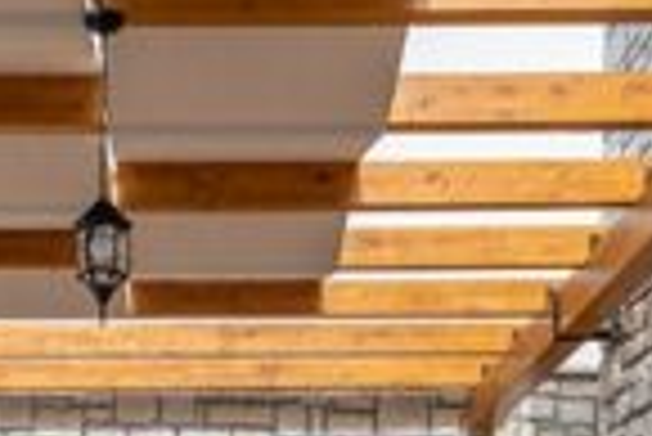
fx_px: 1233
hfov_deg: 29.3
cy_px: 719
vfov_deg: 17.3
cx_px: 191
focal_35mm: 68
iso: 100
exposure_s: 1/320
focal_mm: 14
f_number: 5.6
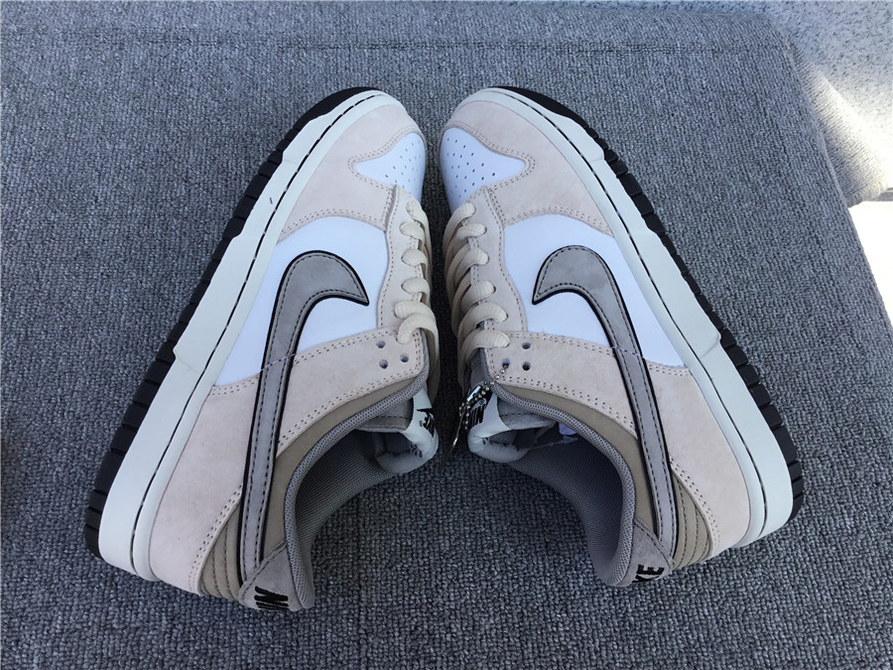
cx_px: 446
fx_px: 800
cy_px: 335
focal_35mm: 31
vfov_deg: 45.4
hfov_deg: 58.4
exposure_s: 1/397
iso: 25
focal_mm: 3.3
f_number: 2.4
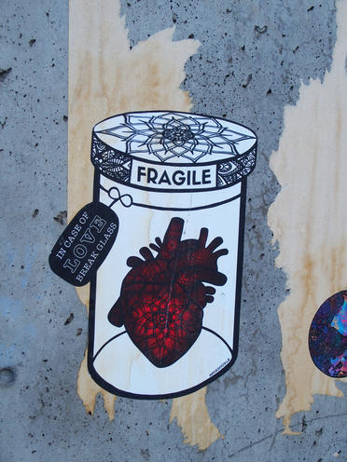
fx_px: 1016
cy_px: 231
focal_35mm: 76
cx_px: 174
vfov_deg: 25.7
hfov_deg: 19.4
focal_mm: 16.1
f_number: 2.8
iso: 125
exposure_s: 1/160
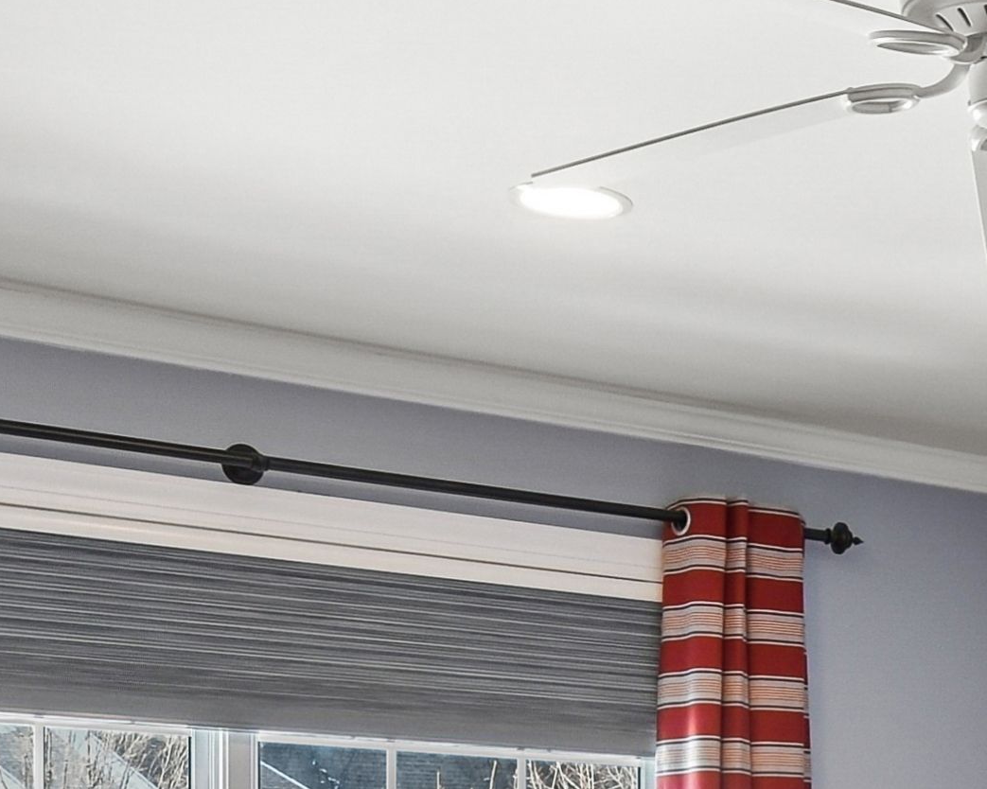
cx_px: 1229
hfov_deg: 21.6
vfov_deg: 17.8
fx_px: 2366
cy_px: 1010
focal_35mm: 81
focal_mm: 10
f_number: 8
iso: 500
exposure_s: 1/6
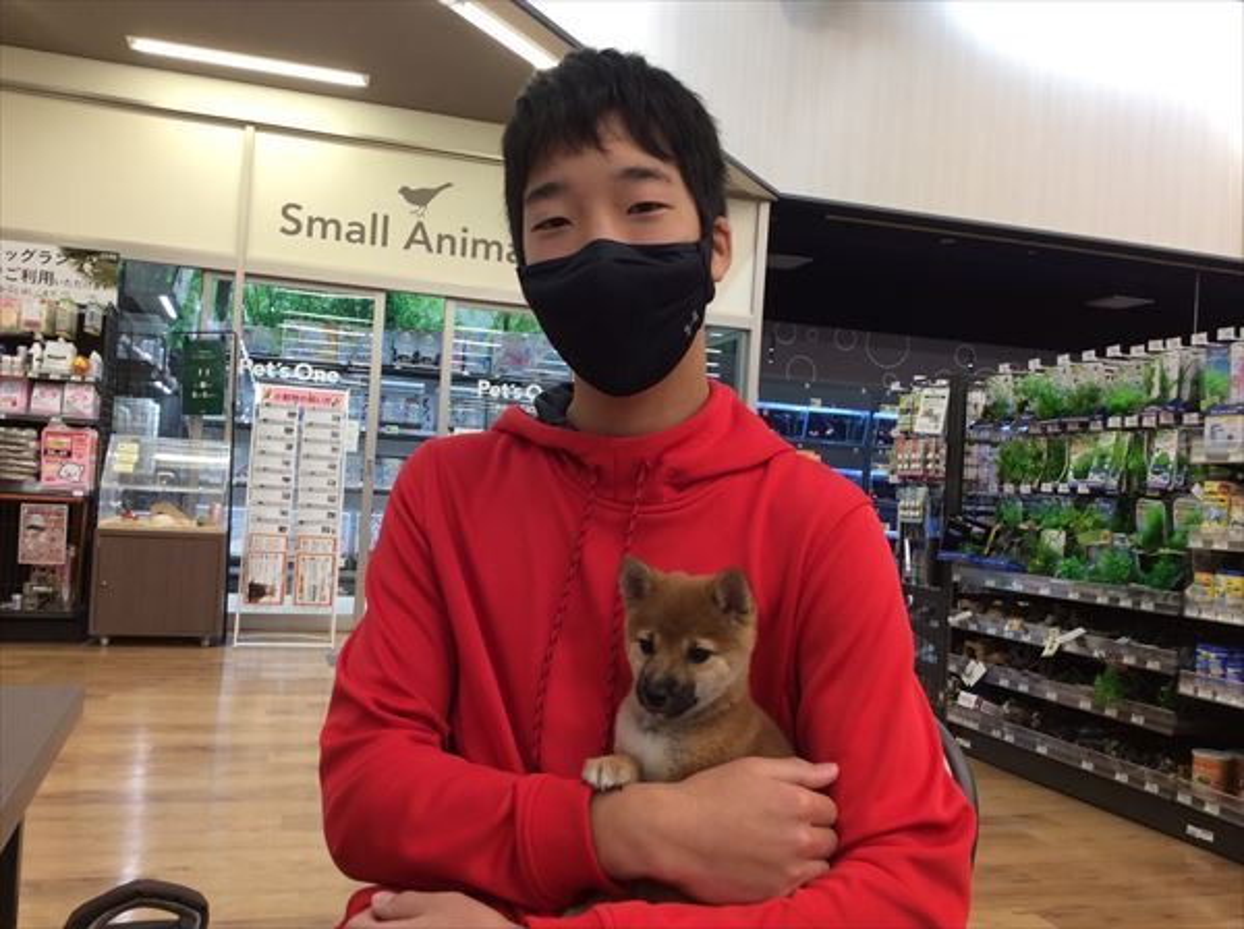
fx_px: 1148
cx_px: 622
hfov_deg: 56.9
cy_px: 464
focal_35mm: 32
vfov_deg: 44.0
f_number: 2.4
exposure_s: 1/24
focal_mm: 3.3
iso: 40
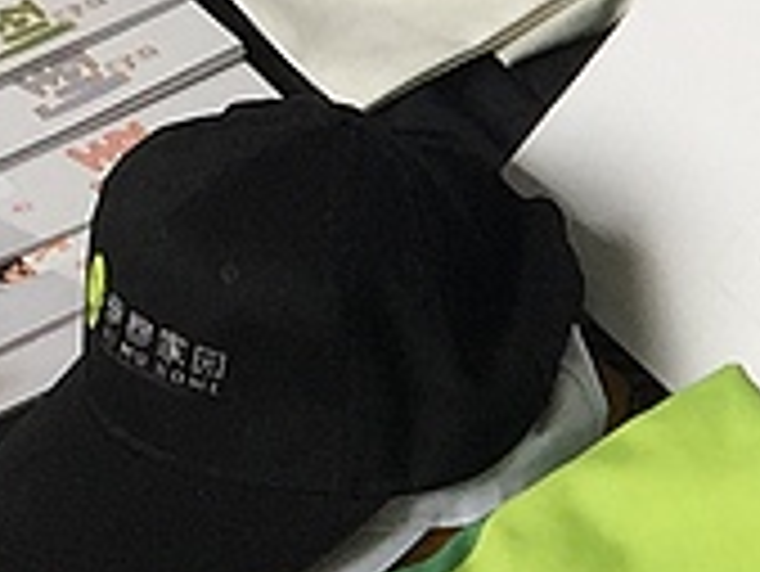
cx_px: 1587
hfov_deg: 8.5
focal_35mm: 220
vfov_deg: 6.6
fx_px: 4834
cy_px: 923
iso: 32
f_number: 2.2
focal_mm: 4.15
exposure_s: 1/255
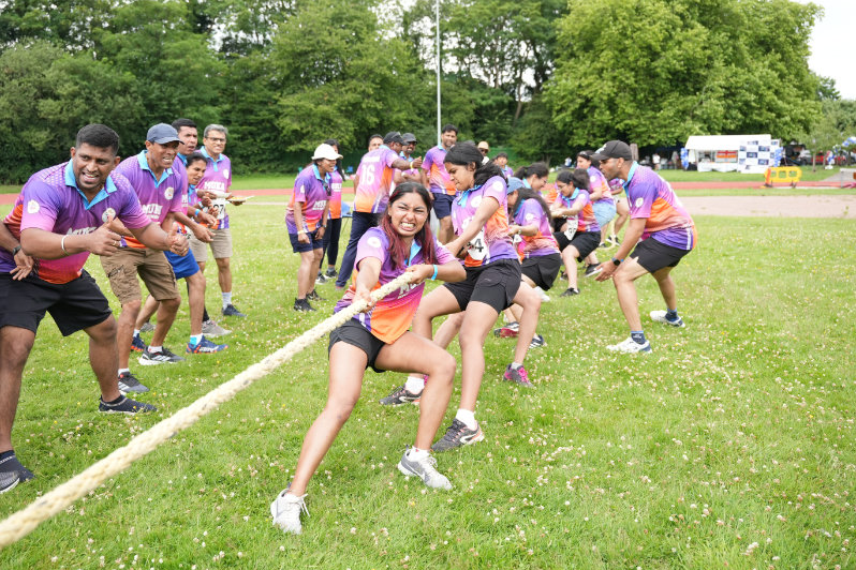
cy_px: 252
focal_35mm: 32
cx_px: 402
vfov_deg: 41.1
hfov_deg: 58.7
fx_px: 761
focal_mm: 25
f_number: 2.8
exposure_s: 1/500
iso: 250
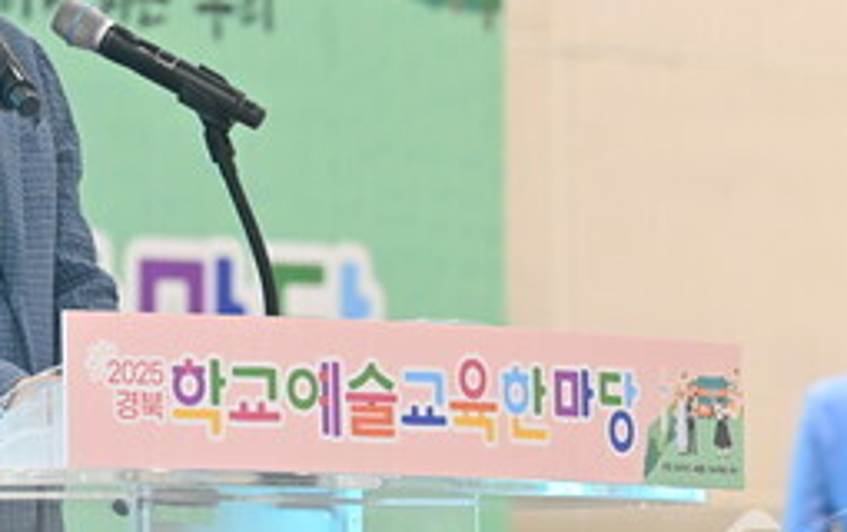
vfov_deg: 3.1
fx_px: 9960
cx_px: 259
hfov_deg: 4.9
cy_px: -10
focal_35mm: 431
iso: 3200
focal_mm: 180
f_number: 5
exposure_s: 1/200
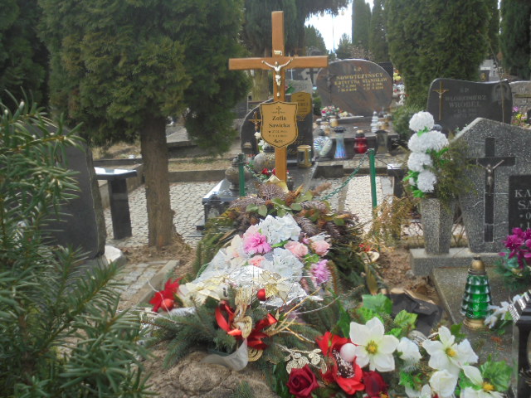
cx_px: 266
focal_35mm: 43
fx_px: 660
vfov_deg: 33.6
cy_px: 199
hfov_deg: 43.9
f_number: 4.5
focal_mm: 7.8
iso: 100
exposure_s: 1/200
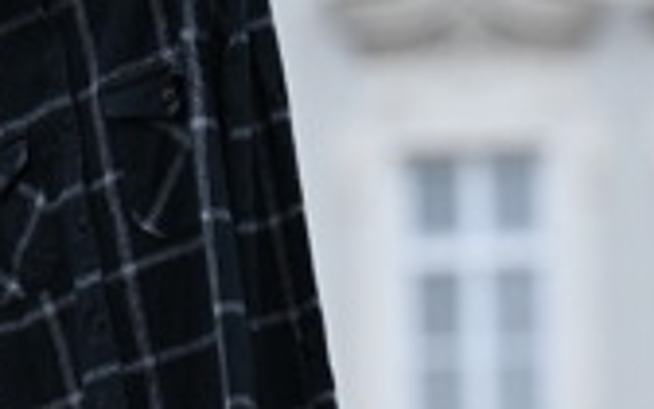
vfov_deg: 2.7
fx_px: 8591
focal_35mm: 482
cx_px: 919
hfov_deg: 4.3
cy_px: 448
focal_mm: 115
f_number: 3.5
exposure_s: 1/500
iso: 3200
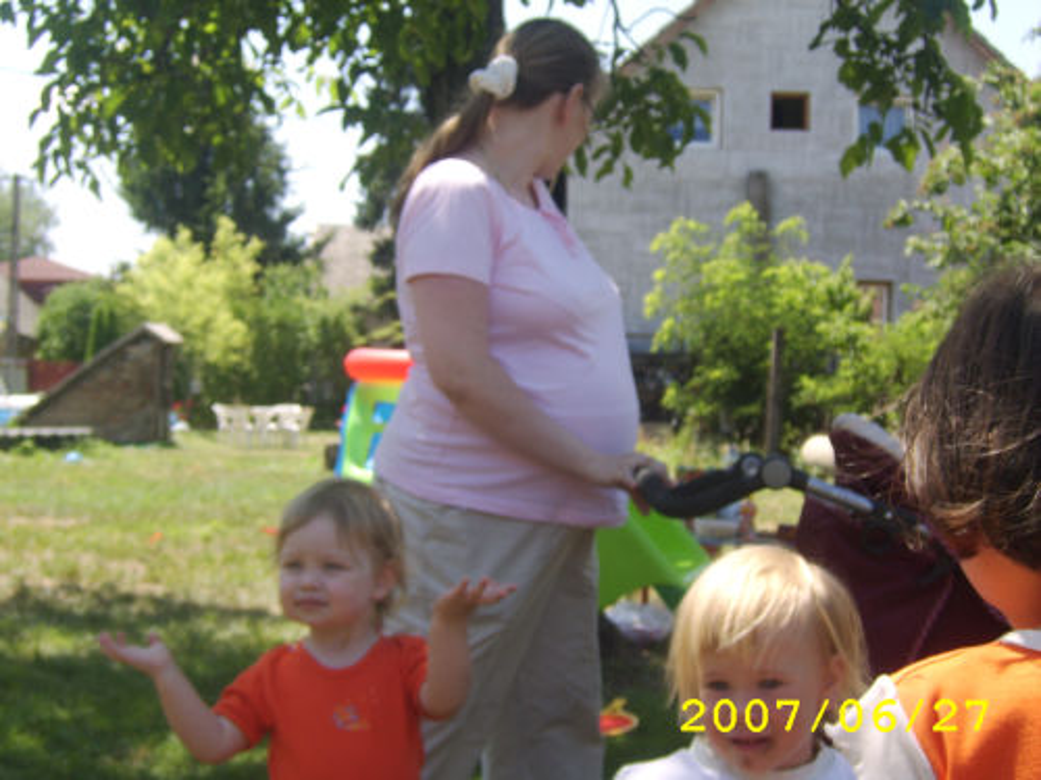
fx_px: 1383
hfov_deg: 41.2
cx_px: 520
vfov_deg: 31.5
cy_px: 390
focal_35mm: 46
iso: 71
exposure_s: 1/229
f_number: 4.9
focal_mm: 11.93
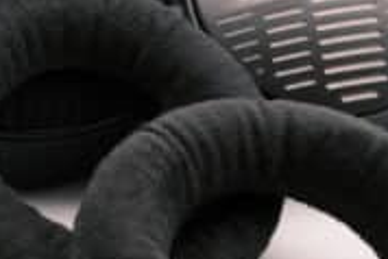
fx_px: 1133
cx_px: 157
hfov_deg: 19.4
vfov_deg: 13.0
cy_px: 209
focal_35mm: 105
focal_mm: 32.3
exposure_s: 1/105
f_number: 8
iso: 1600
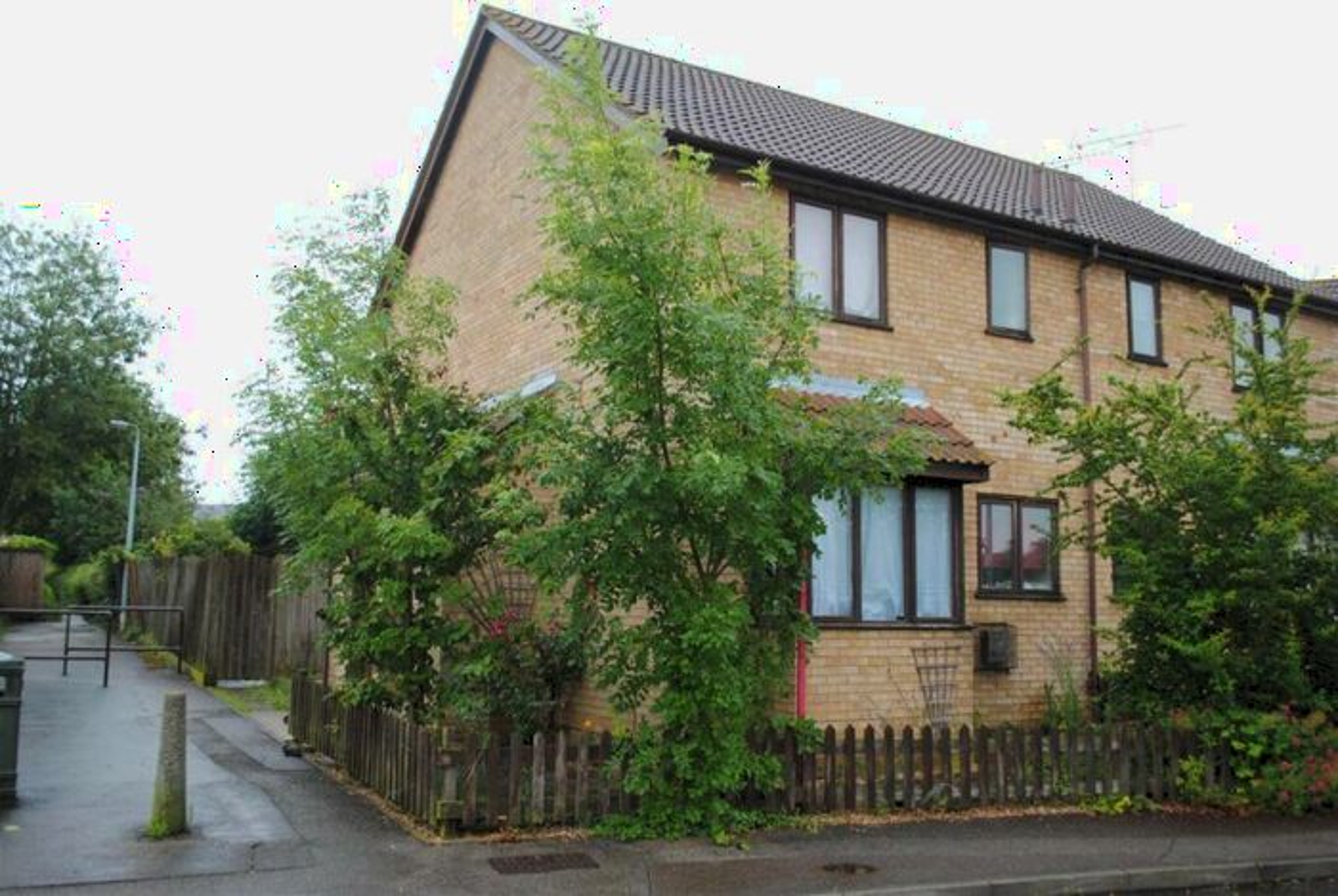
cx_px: 669
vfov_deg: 40.1
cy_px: 448
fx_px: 1228
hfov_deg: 57.2
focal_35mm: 33
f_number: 3.8
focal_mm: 22
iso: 100
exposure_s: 1/160
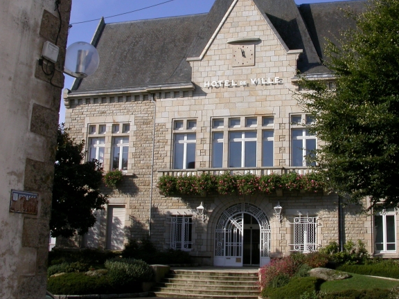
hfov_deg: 42.0
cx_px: 229
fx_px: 519
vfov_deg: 32.1
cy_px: 132
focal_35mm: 45
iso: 100
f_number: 6.7
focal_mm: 7.85
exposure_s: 1/371
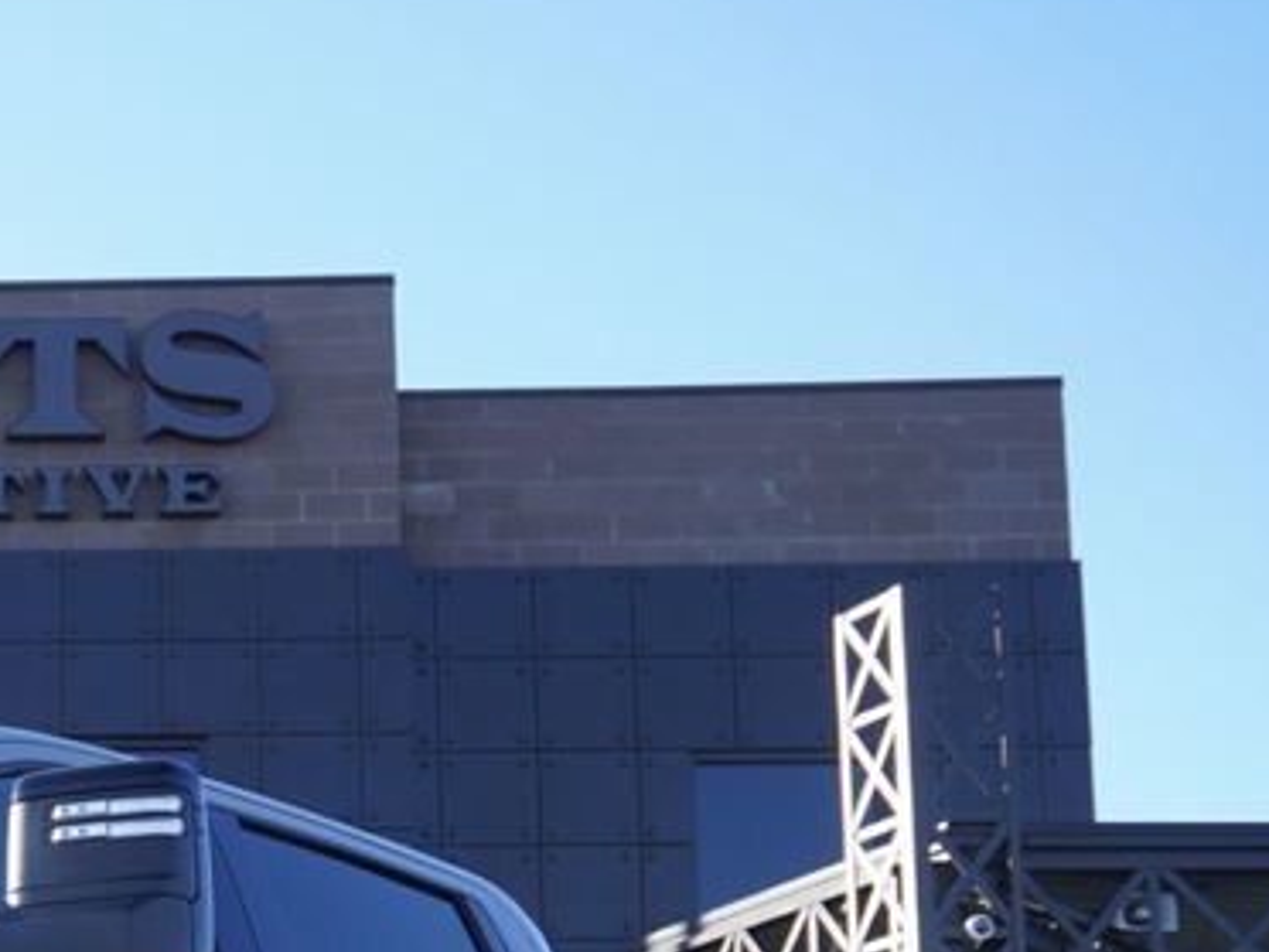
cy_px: 1116
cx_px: -385
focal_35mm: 91
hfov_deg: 19.7
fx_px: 3348
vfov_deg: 15.6
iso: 100
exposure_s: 1/125
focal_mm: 23
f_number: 5.6
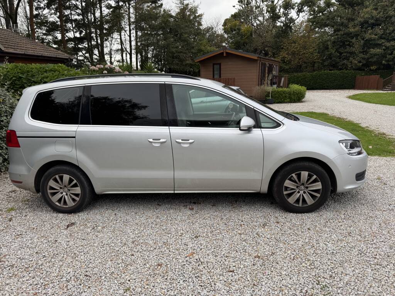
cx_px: 198
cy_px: 148
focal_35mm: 24
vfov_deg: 56.8
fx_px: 274
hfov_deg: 71.6
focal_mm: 6.76
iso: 80
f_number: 1.78
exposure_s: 1/756
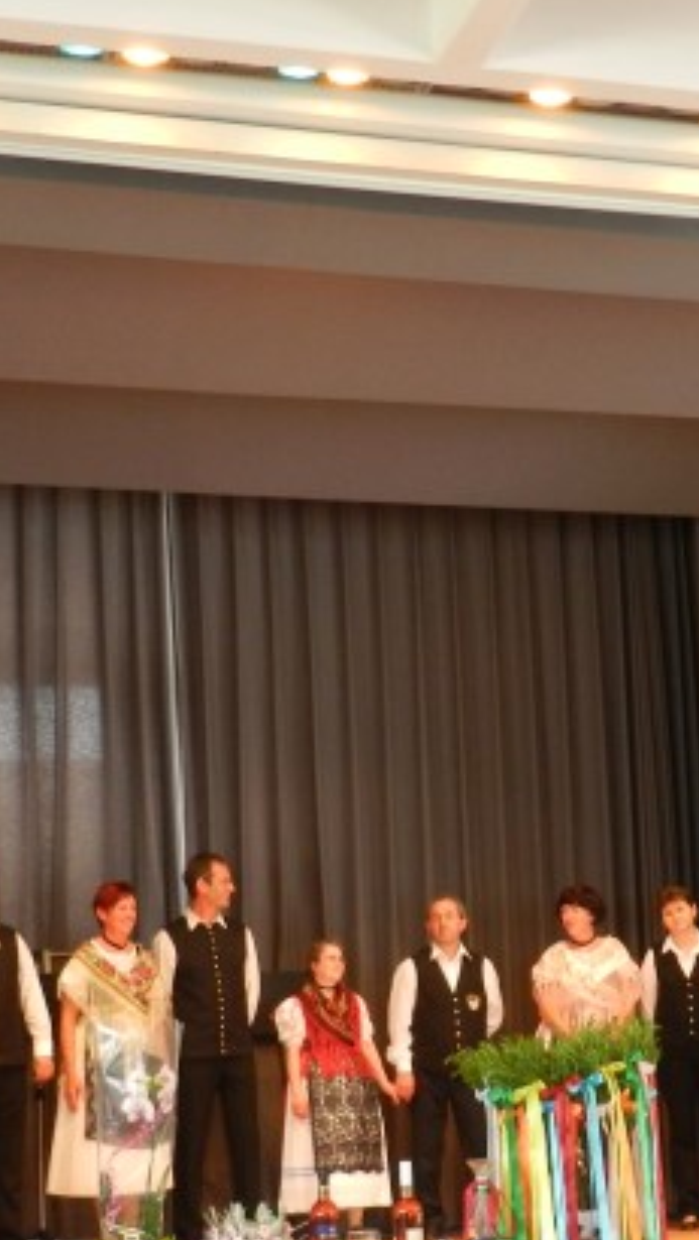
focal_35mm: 68
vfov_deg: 30.7
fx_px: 2238
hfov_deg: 17.7
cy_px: 835
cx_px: 457
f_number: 3.7
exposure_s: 1/25
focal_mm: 5.6
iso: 320
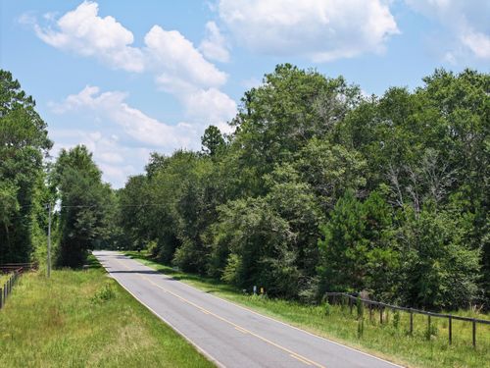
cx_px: 245
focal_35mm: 70
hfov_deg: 27.8
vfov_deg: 21.0
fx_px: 991
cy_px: 184
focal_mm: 19.35
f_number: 2.8
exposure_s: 1/1600
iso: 240
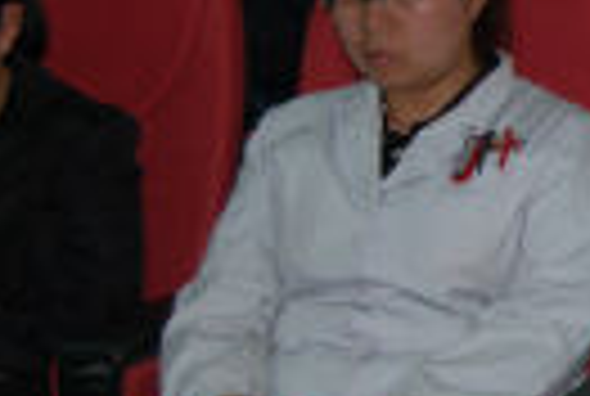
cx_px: 892
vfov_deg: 8.6
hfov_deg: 12.2
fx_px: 2620
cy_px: 88
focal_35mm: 160
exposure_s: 1/60
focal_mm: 35
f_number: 4.8
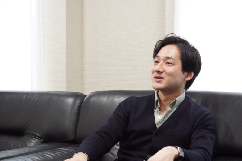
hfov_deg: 28.7
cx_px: 121
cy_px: 80
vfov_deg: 19.3
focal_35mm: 70
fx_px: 474
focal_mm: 47
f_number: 8
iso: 16000
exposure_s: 1/500
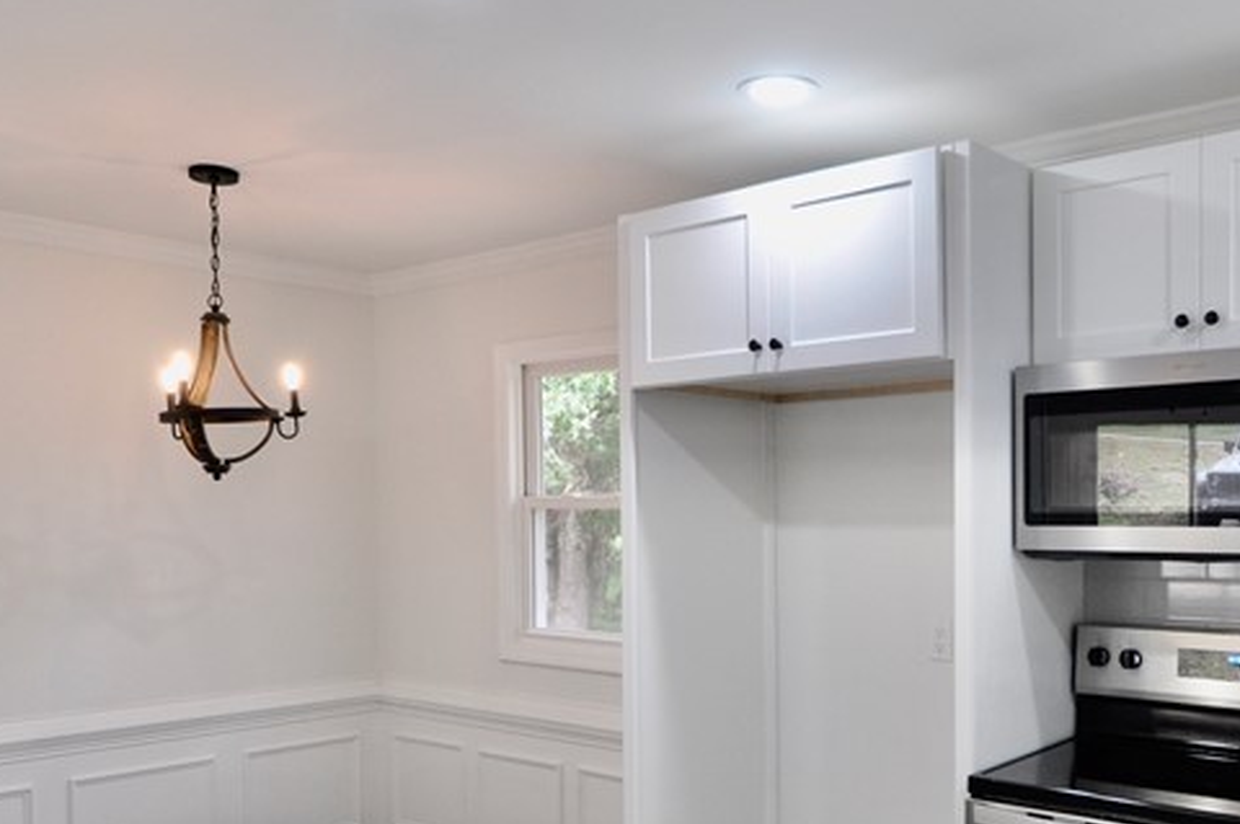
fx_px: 1170
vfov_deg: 38.4
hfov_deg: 55.3
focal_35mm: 34
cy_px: 548
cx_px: 767
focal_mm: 10
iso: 400
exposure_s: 1/80
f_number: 4.5
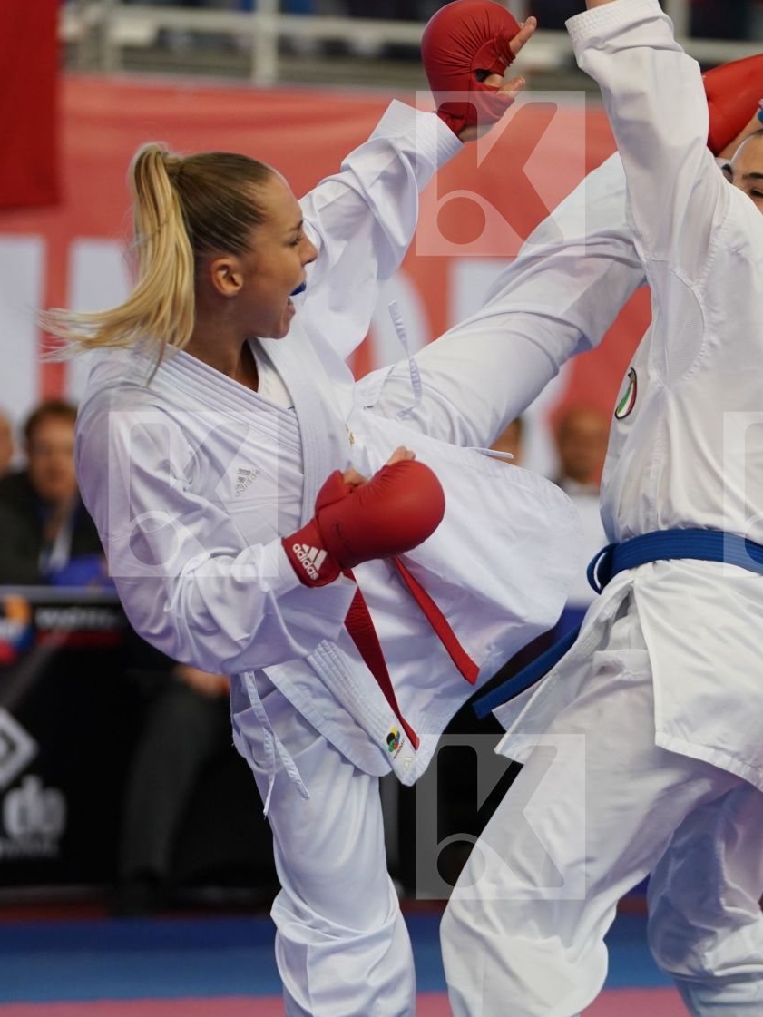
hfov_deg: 7.0
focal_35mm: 213
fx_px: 6259
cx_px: 501
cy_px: 494
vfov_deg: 9.3
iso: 2000
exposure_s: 1/1000
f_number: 2.8
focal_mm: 138
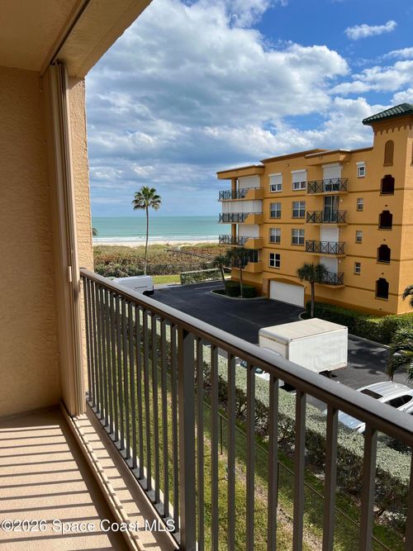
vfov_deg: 67.3
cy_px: 276
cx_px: 206
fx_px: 414
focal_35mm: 26
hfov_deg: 53.0
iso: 50
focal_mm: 5.7
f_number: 1.5
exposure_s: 1/5319
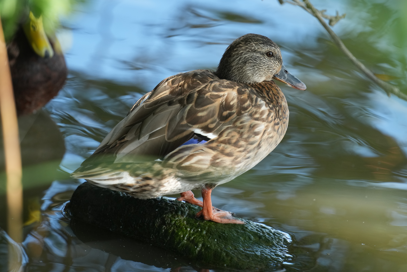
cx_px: 204
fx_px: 6783
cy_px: 136
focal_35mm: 600
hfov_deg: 3.4
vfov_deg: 2.3
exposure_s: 1/500
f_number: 5.6
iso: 1250
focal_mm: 600
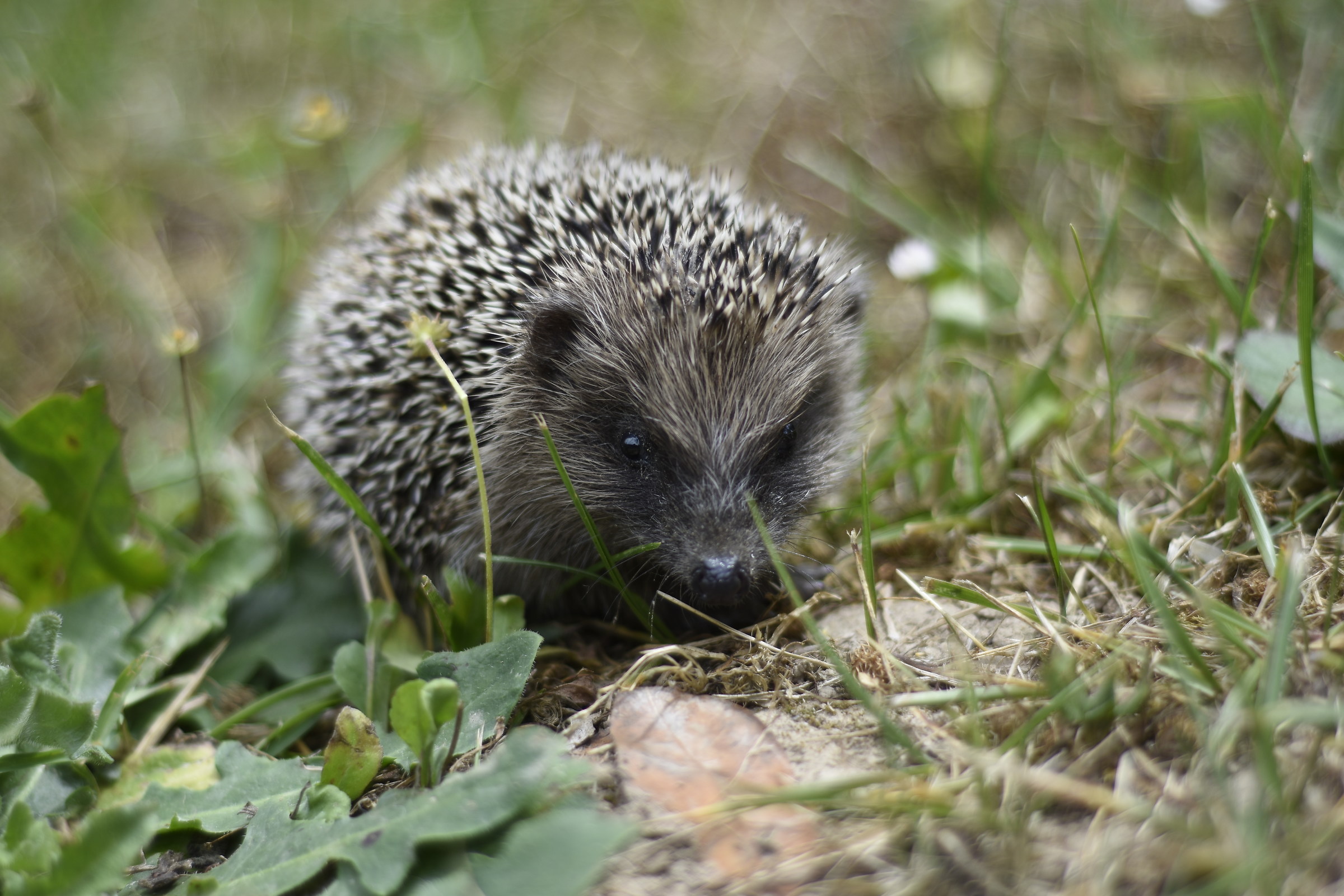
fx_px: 2800
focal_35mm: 75
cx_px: 672
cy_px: 448
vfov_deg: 18.2
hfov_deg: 27.0
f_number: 1.8
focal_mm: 50
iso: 100
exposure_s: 1/2000
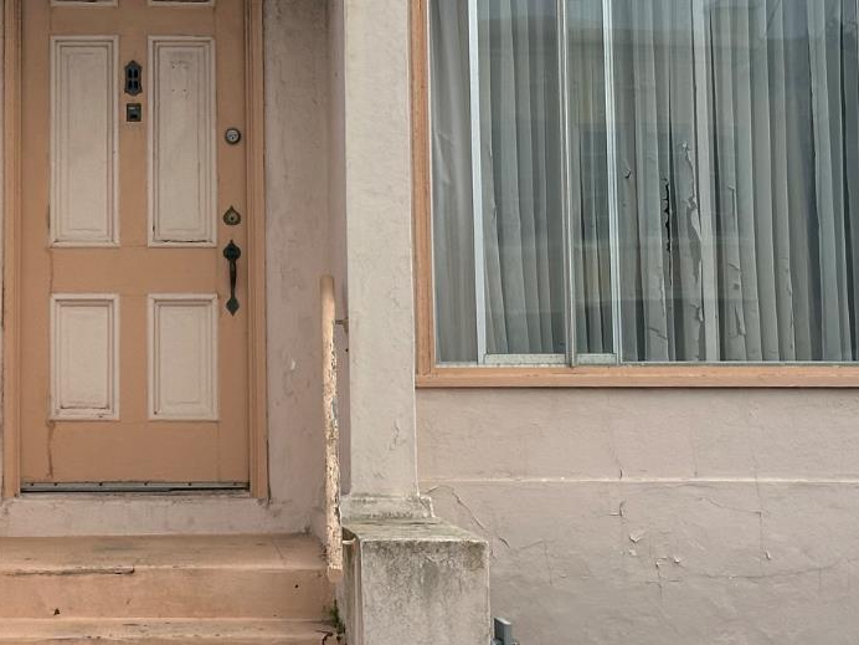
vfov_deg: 14.1
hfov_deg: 18.6
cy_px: 103
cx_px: 91
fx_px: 2581
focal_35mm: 104
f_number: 1.78
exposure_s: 1/2532
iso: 64
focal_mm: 6.86
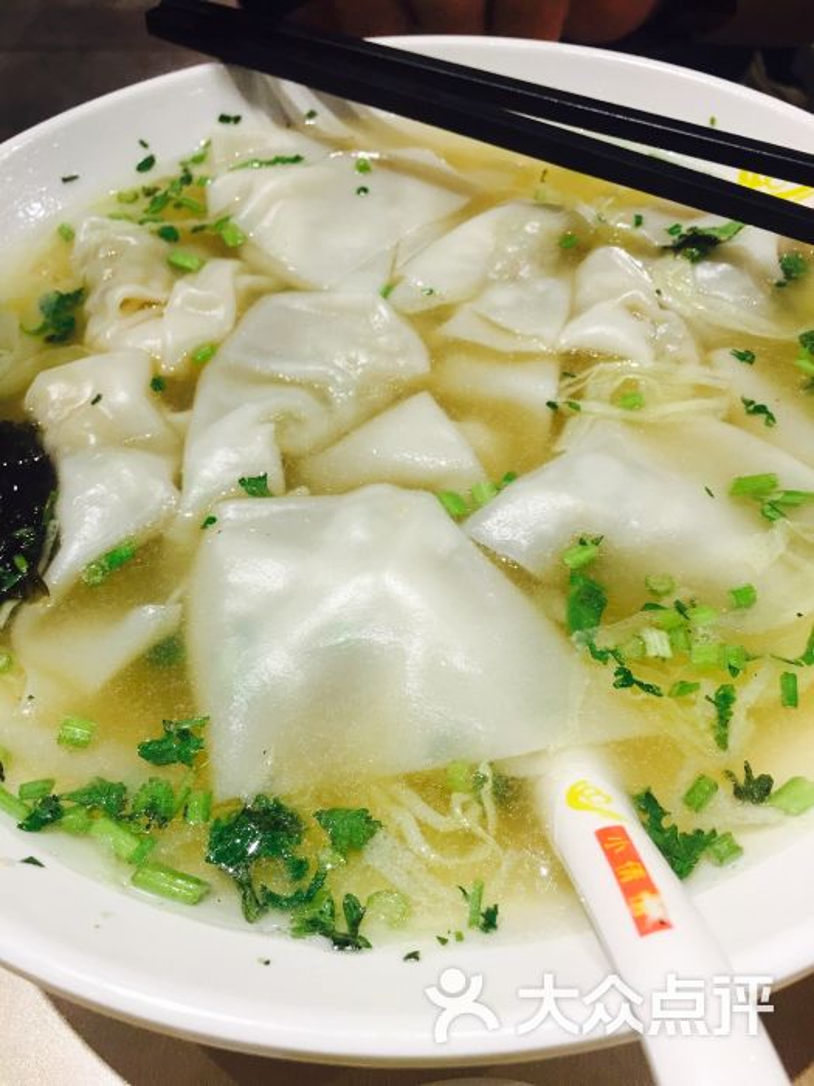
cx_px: 407
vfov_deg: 61.7
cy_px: 543
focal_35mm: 29
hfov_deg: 48.2
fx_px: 909
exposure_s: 1/33
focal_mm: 4.15
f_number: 2.2
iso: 50
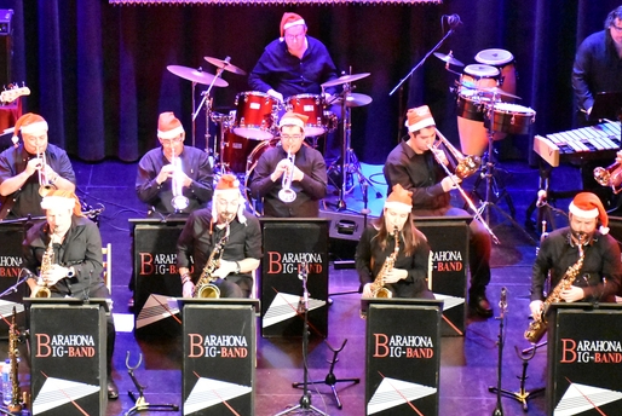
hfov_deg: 13.9
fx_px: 2543
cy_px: 168
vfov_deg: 9.4
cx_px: 232
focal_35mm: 147
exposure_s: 1/125
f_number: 4.8
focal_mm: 56
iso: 18000
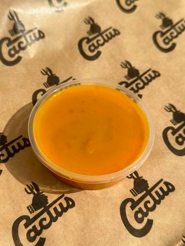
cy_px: 123
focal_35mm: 48
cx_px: 92
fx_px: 342
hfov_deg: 30.3
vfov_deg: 39.6
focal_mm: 6.86
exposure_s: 1/7634
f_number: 1.78
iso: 100
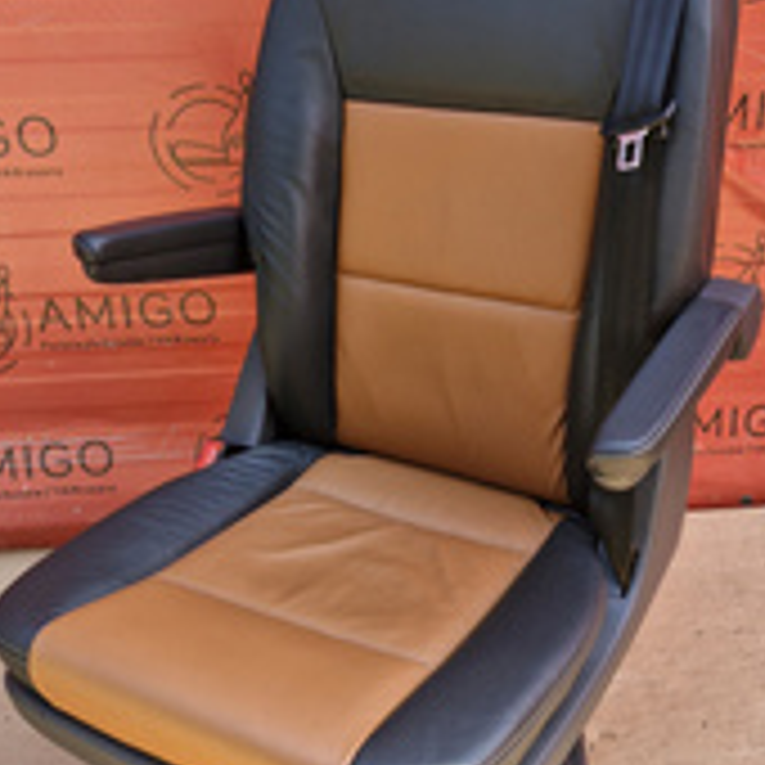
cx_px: 446
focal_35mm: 43
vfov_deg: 39.0
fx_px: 1075
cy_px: 297
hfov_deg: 39.1
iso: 50
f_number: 1.8
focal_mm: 5.54
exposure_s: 1/186
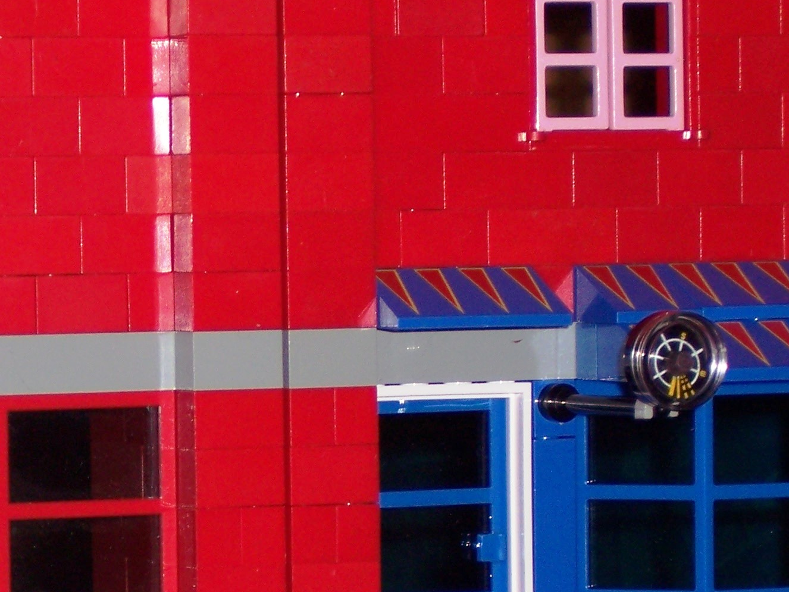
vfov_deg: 5.9
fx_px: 5745
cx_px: -17
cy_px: 543
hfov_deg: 7.8
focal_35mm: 252
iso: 100
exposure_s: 1/125
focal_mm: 24
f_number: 4.8
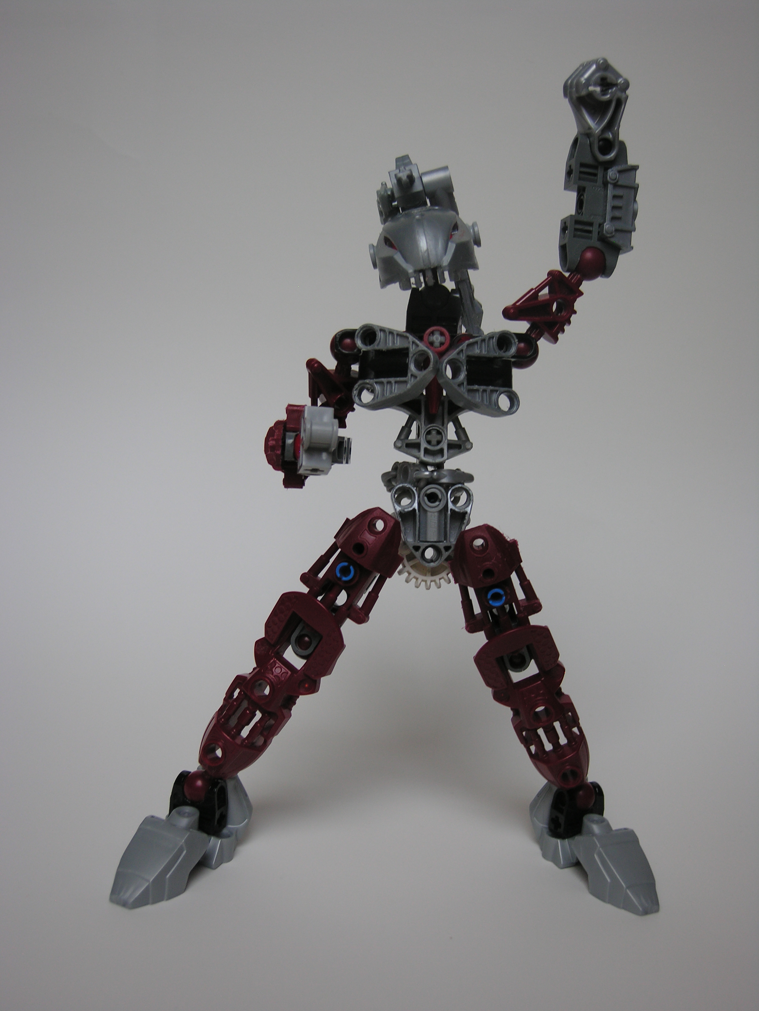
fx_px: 1082
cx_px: 380
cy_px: 506
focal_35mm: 37
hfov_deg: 38.7
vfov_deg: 50.1
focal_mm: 9.3
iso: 50
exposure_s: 1/13.6
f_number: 3.1
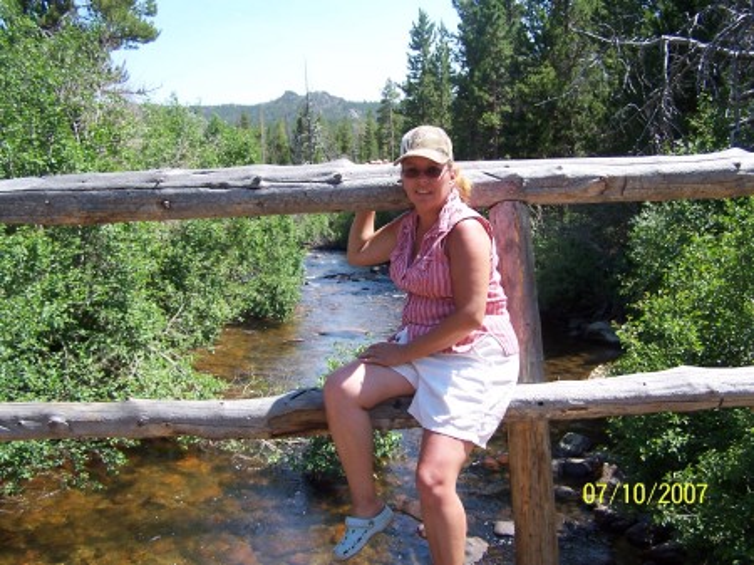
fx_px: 827
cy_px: 282
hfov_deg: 49.0
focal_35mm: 38
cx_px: 377
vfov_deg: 37.7
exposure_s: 1/500
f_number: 2.8
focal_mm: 6.3
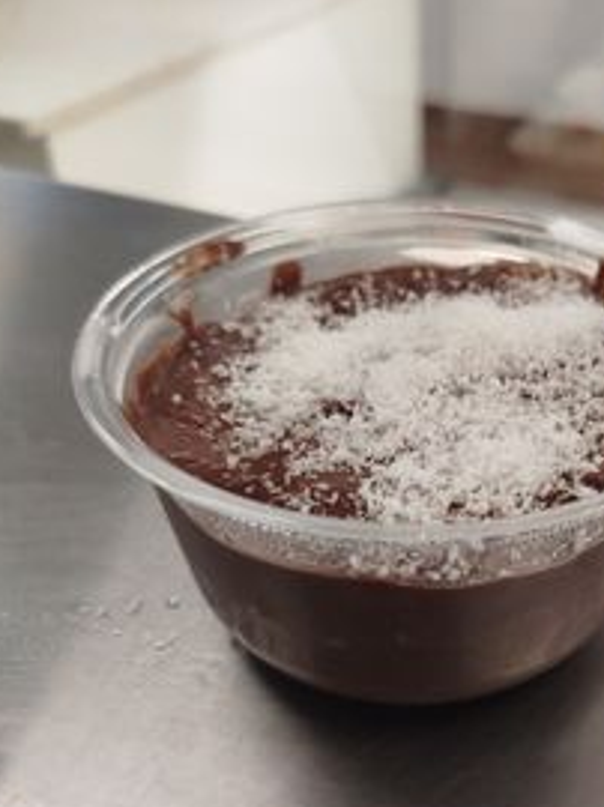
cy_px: 486
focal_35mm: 38
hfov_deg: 36.7
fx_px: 885
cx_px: 457
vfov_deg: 48.7
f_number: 1.7
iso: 80
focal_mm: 5.31
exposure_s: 1/50
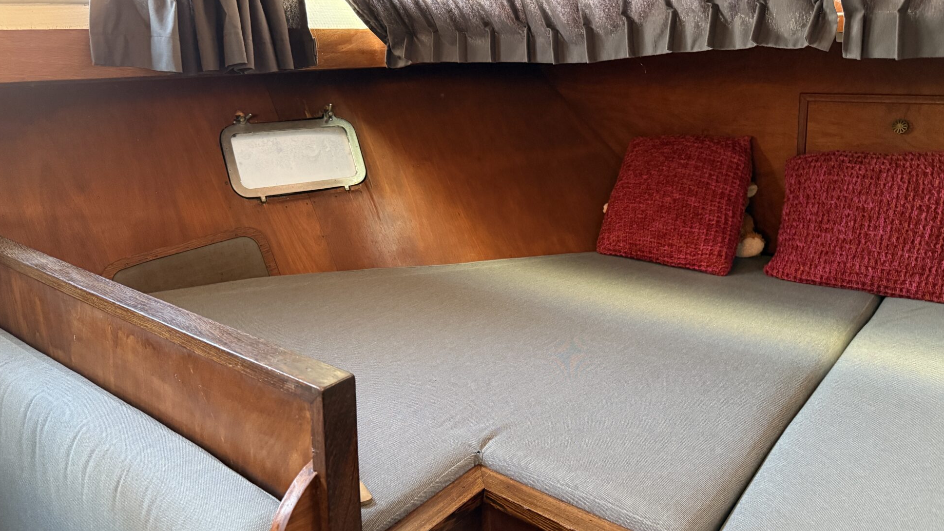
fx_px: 676
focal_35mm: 27
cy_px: 245
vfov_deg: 42.8
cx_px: 482
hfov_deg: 69.9
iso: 640
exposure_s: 1/60
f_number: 1.78
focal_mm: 6.76
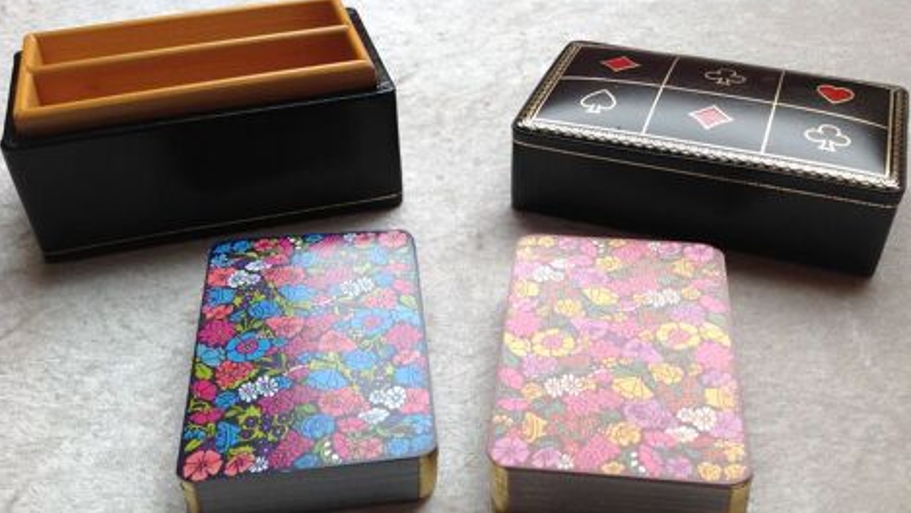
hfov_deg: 51.6
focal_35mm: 39
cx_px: 464
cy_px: 333
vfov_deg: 30.3
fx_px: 942
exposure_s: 1/120
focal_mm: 4.28
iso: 64
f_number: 2.4
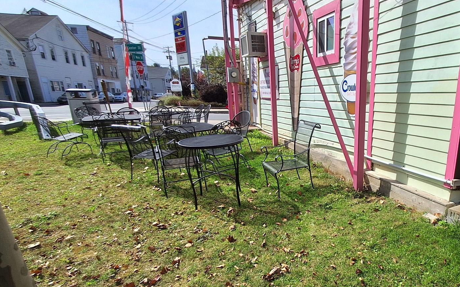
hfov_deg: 69.6
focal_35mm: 25
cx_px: 322
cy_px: 190
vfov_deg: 48.5
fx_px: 313
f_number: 2.2
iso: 50
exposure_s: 1/1279
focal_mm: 1.46
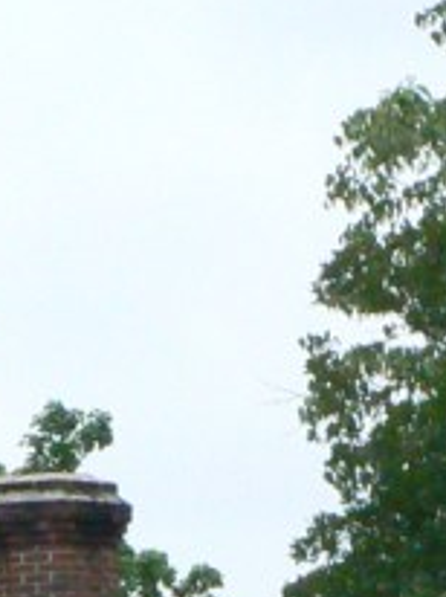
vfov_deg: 2.3
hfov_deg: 1.7
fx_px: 15011
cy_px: 869
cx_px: 98
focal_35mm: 872
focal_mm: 29.1
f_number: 8
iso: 400
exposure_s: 1/1000
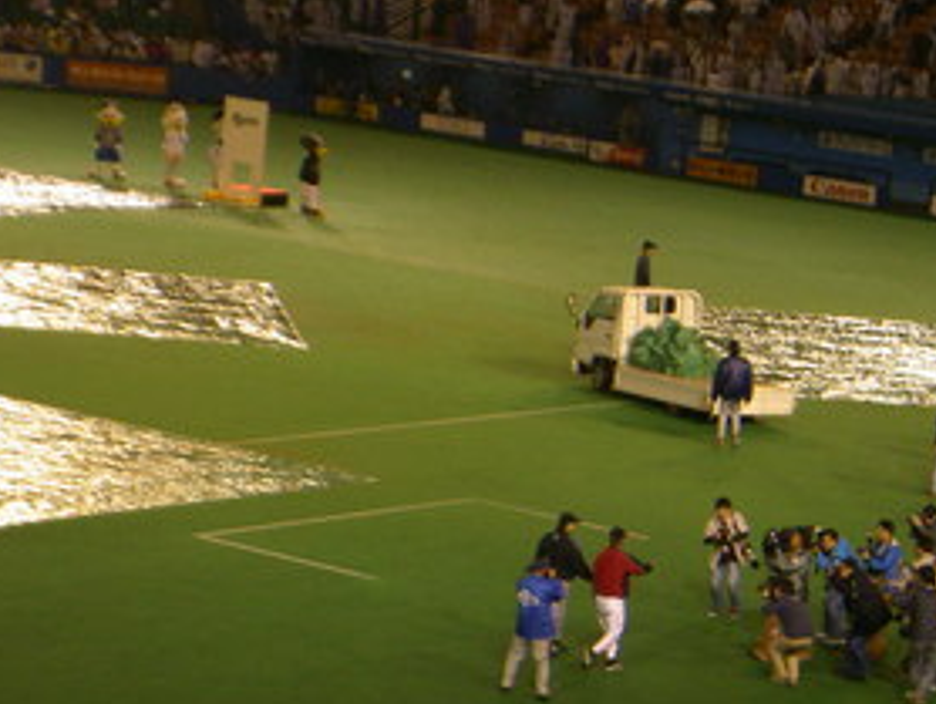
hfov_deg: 12.0
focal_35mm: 165
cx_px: 626
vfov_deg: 9.0
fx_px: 4465
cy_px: 556
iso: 200
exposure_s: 1/100
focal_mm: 16.8
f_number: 4.9
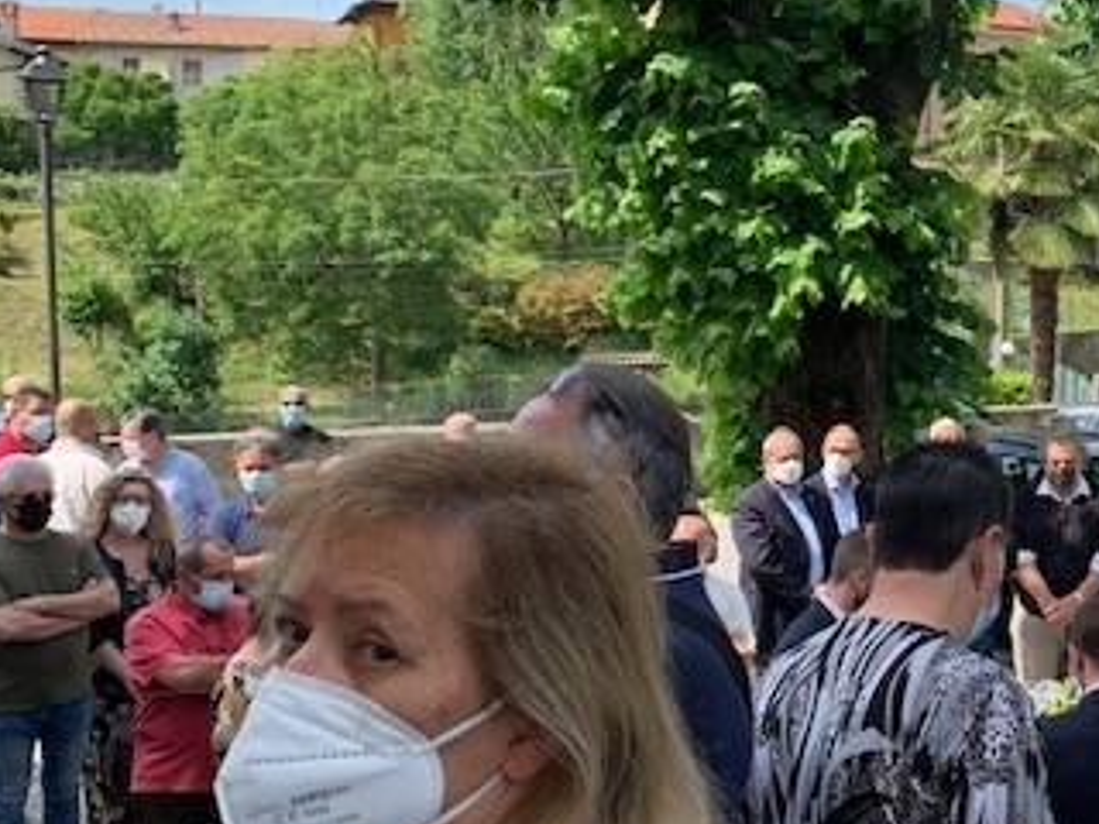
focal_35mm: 52
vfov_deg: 28.0
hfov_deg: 34.9
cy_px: 429
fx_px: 1651
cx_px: 975
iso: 25
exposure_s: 1/627
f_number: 1.8
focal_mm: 4.25
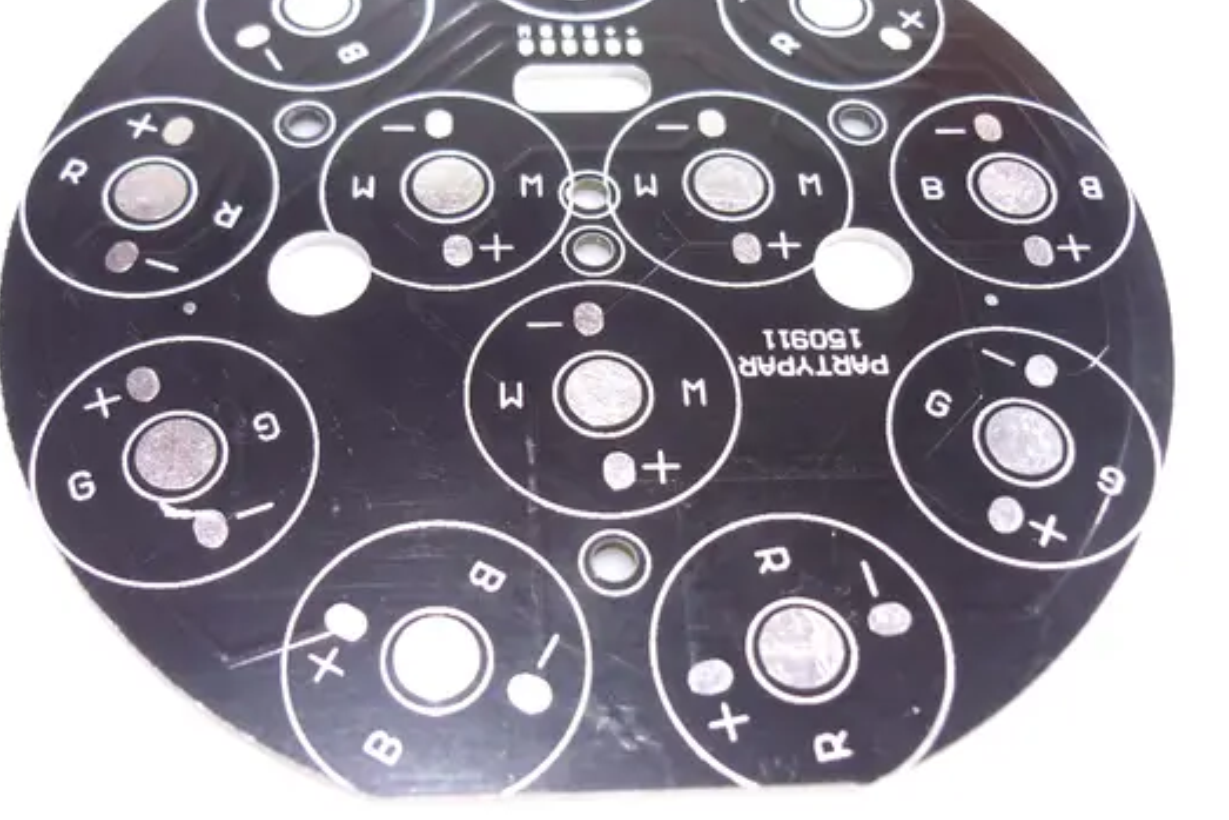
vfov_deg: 31.8
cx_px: 550
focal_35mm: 42
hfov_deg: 46.3
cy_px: 312
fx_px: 1434
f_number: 2.8
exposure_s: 1/30
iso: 100
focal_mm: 5.5
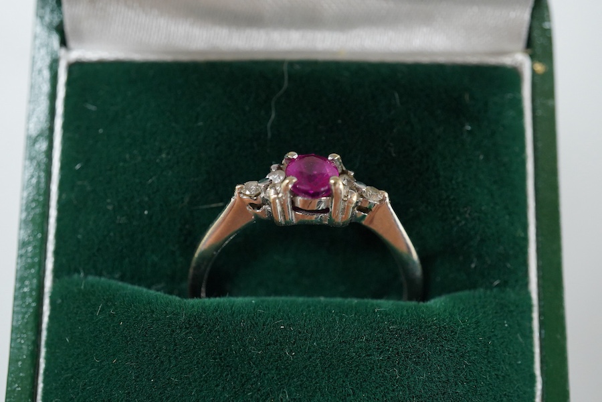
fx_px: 752
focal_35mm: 45
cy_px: 201
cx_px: 301
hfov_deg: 43.6
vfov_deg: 29.9
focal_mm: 30
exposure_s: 1/60
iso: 2500
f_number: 10
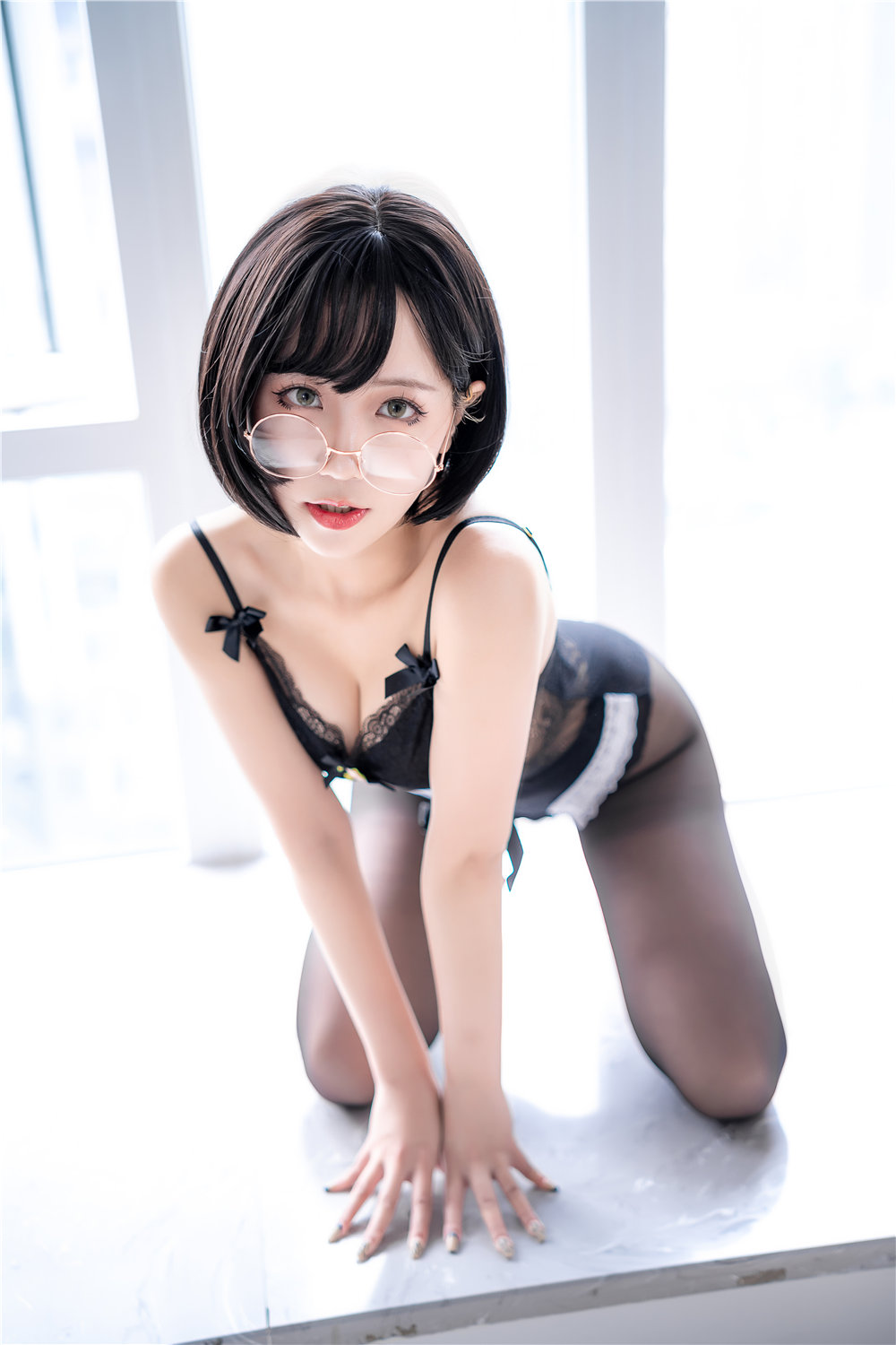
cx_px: 448
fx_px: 1493
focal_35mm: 40
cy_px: 672
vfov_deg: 48.5
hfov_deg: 33.4
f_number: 2
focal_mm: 40
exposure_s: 1/60
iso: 125
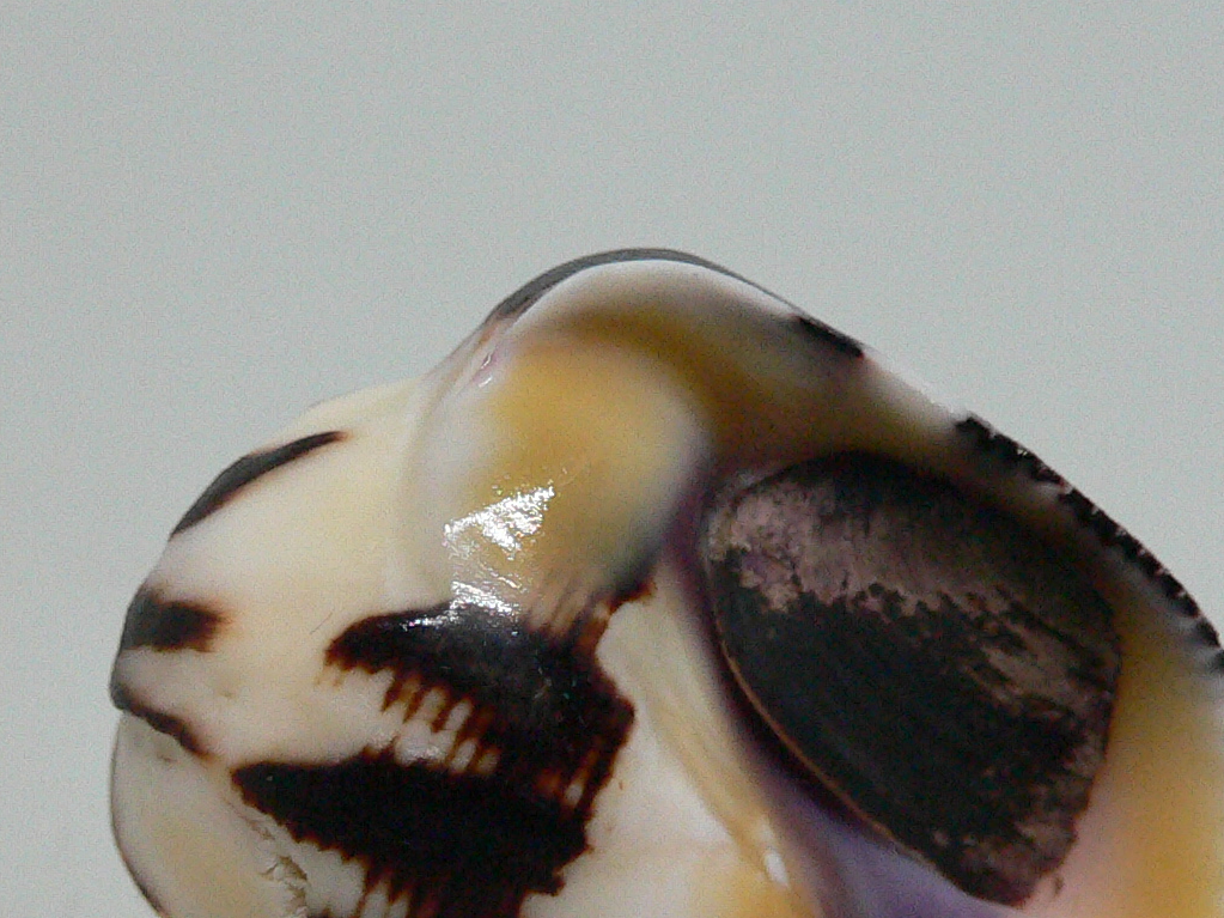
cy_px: 853
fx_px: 2440
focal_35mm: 69
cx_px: 587
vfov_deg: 20.8
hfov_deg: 28.2
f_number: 2.8
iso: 200
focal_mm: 4.6
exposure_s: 1/50
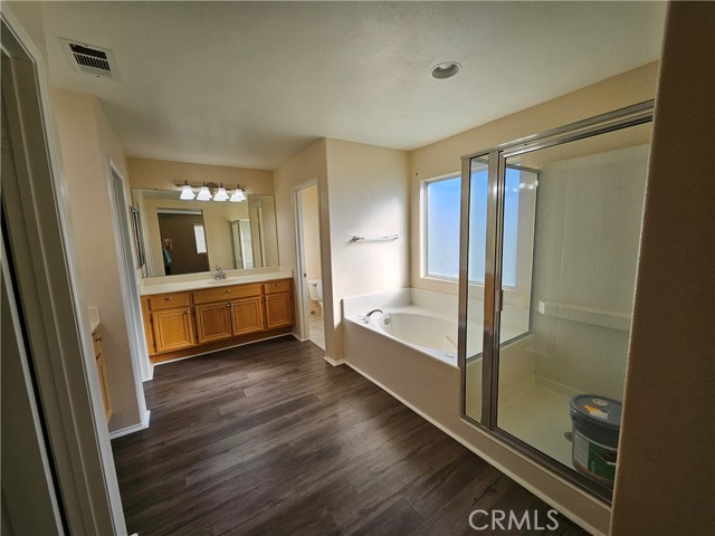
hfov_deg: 106.2
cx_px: 358
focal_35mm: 13
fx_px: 269
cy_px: 268
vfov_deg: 89.9
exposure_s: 1/152
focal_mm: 1.74
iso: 32
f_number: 2.2
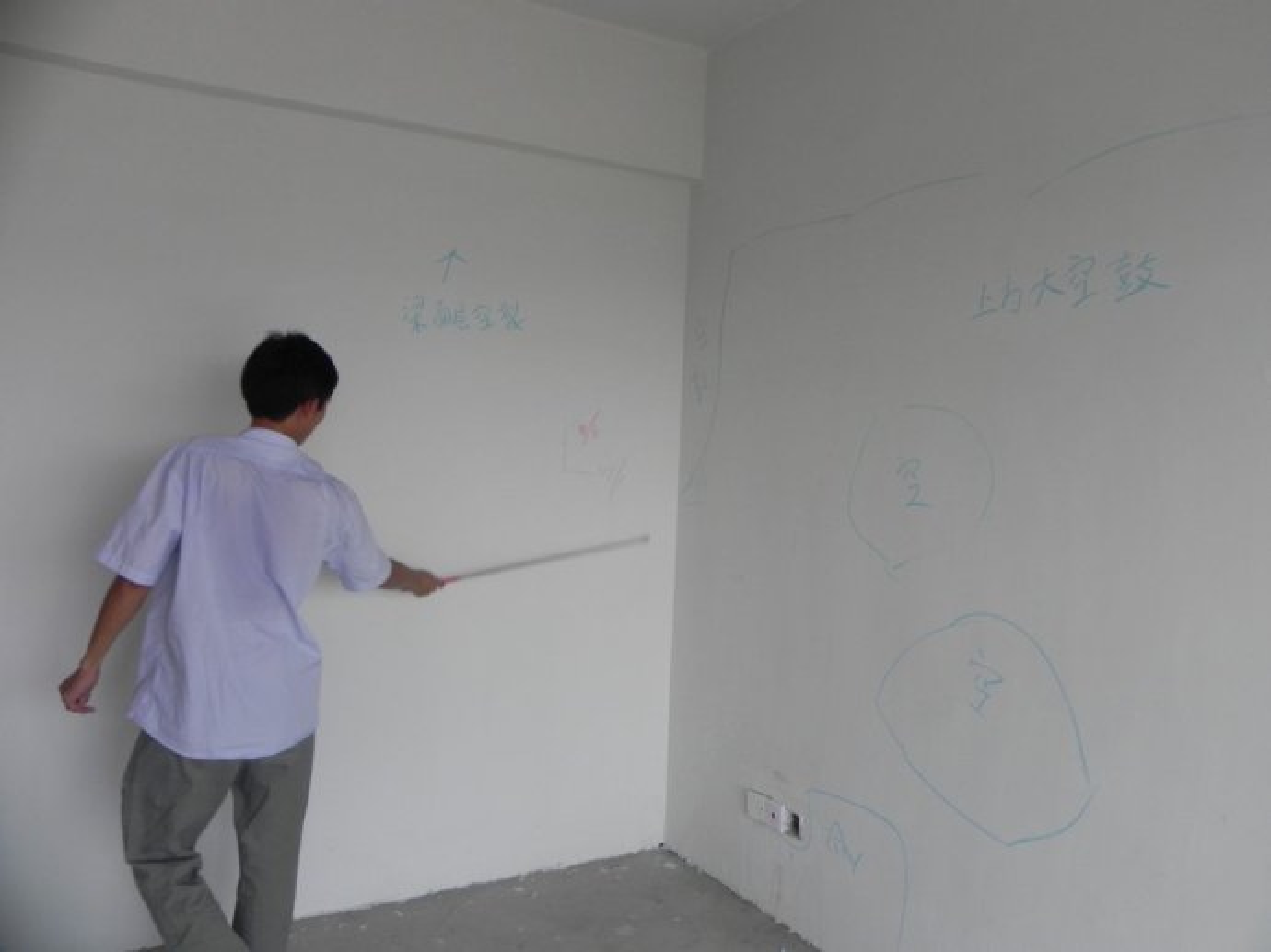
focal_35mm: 26
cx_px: 636
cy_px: 476
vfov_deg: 53.0
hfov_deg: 67.3
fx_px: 954
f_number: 4.5
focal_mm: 4.6
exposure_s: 1/122
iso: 160
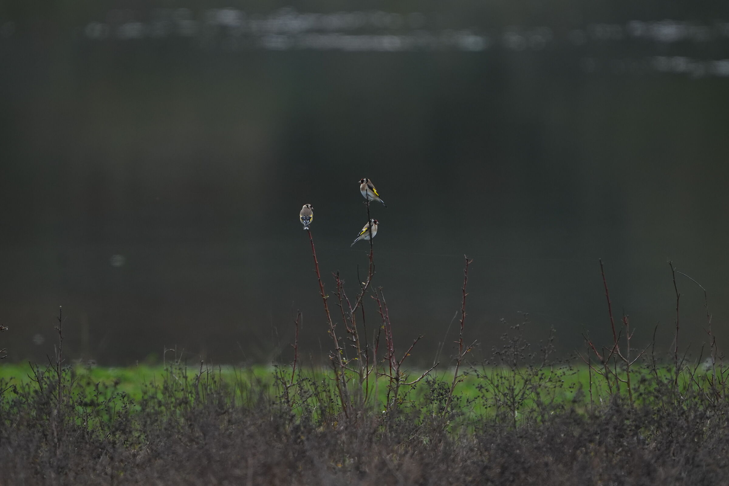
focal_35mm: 900
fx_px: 18224
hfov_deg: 2.3
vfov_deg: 1.5
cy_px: 243
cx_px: 364
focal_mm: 600
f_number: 6.3
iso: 500
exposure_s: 1/640
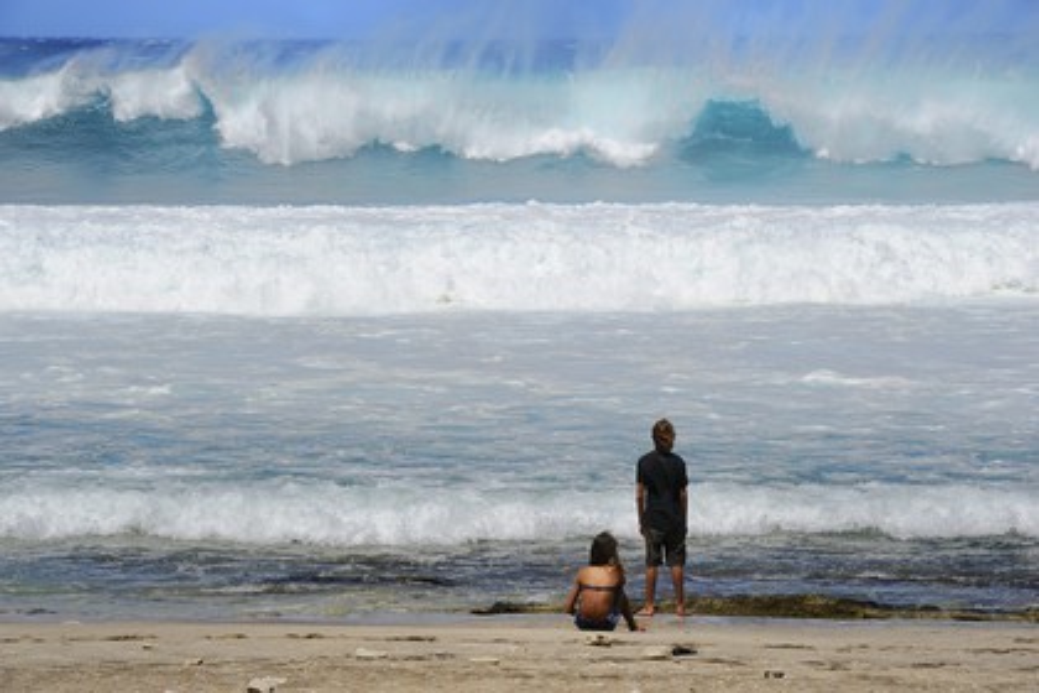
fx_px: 4040
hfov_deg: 14.7
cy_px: 346
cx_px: 520
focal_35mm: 140
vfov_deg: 9.8
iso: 200
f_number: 14
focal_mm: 140
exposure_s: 1/320
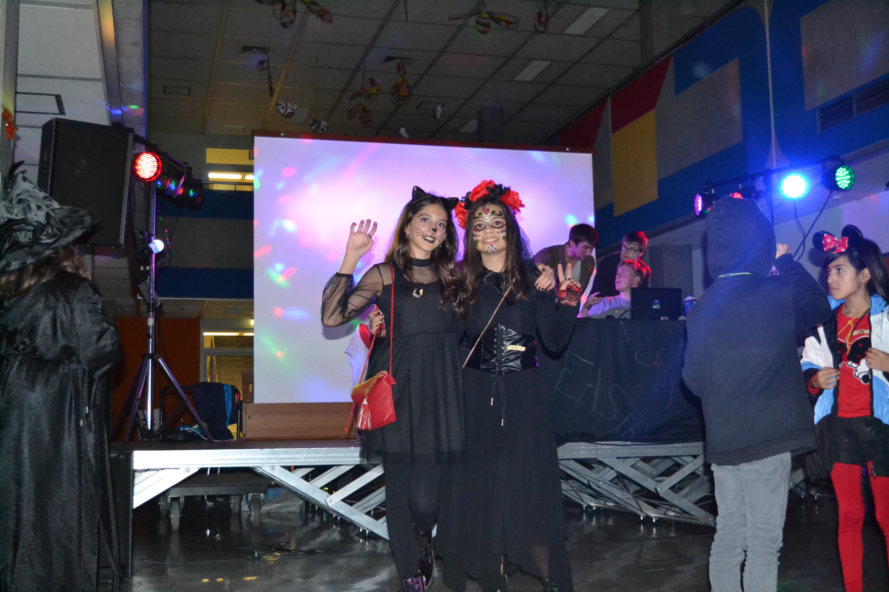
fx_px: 1074
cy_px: 296
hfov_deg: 45.0
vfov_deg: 30.8
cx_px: 444
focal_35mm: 44
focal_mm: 29
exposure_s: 1/60
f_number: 4.2
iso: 3200
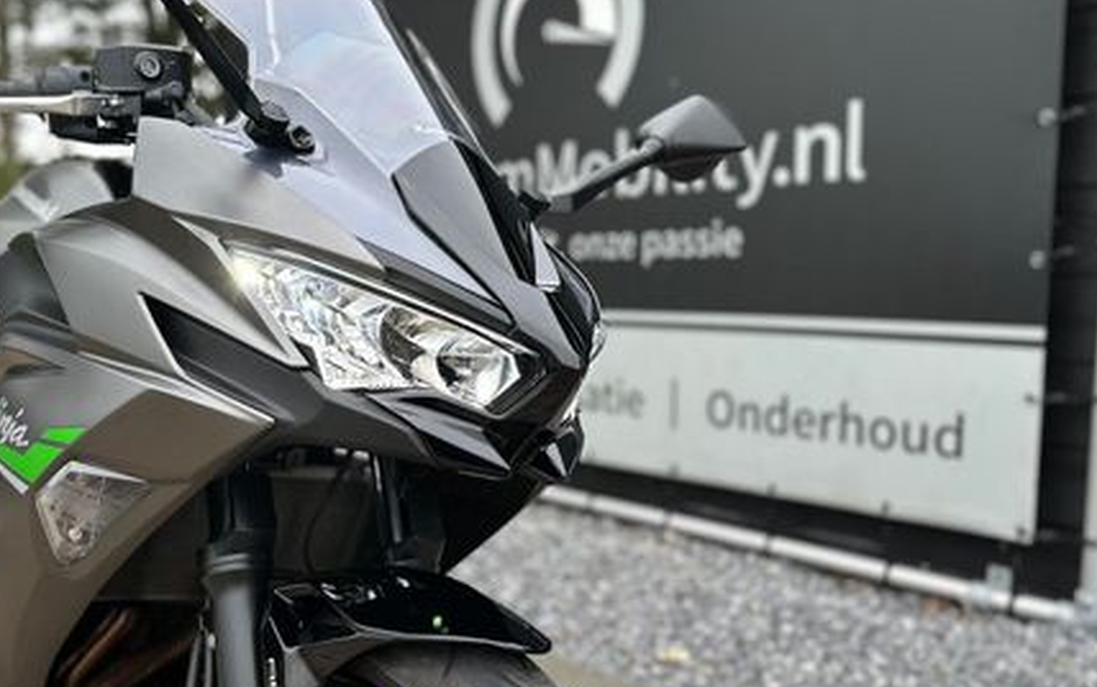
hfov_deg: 50.3
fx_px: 1137
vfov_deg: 33.4
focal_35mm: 38
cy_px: 436
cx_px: 336
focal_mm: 6.86
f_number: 1.78
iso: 80
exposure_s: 1/409
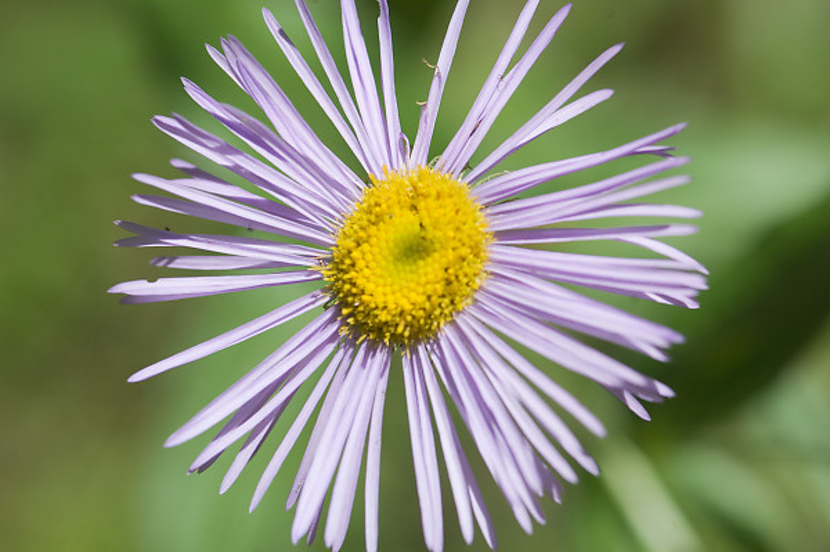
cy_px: 276
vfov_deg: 8.7
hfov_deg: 13.1
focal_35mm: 158
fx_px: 3628
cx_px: 415
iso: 100
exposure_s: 1/500
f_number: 9
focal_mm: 105
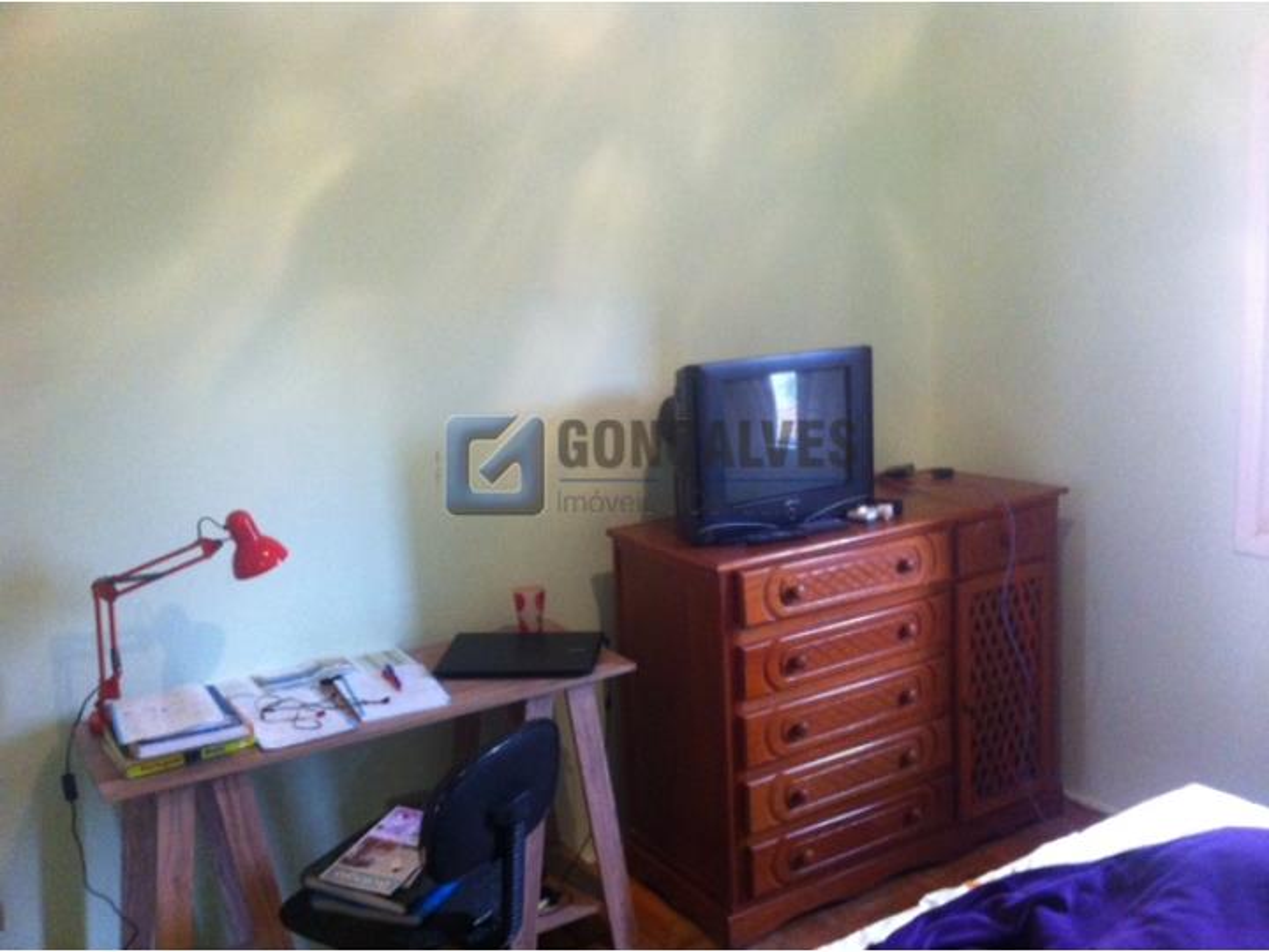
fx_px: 1283
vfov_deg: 40.7
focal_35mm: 35
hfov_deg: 52.6
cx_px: 634
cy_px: 476
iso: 400
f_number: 2.8
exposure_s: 1/17
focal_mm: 3.85
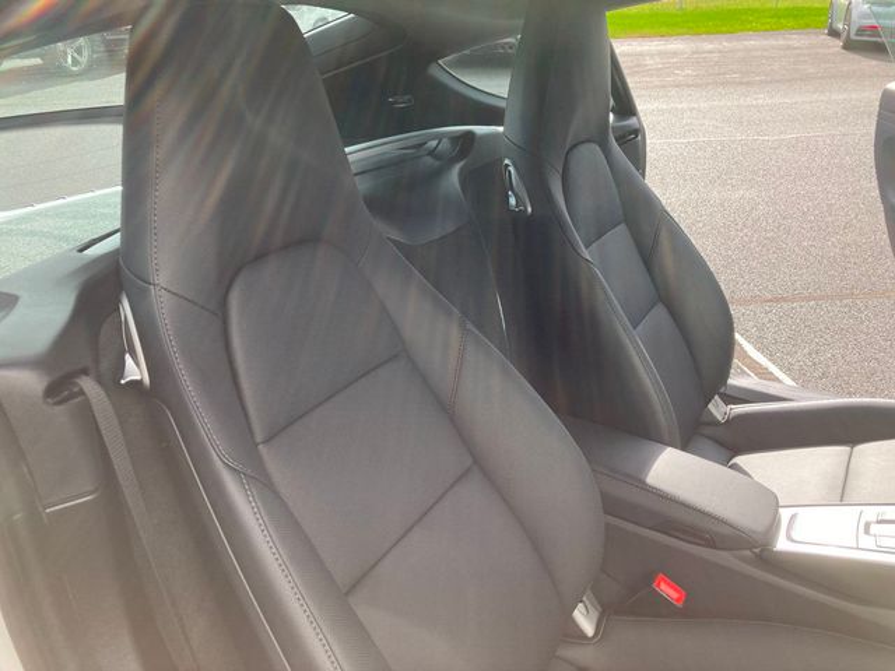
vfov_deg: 49.7
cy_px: 336
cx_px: 448
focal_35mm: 28
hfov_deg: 63.4
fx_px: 724
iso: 20
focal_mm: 3.99
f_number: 1.8
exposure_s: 1/217
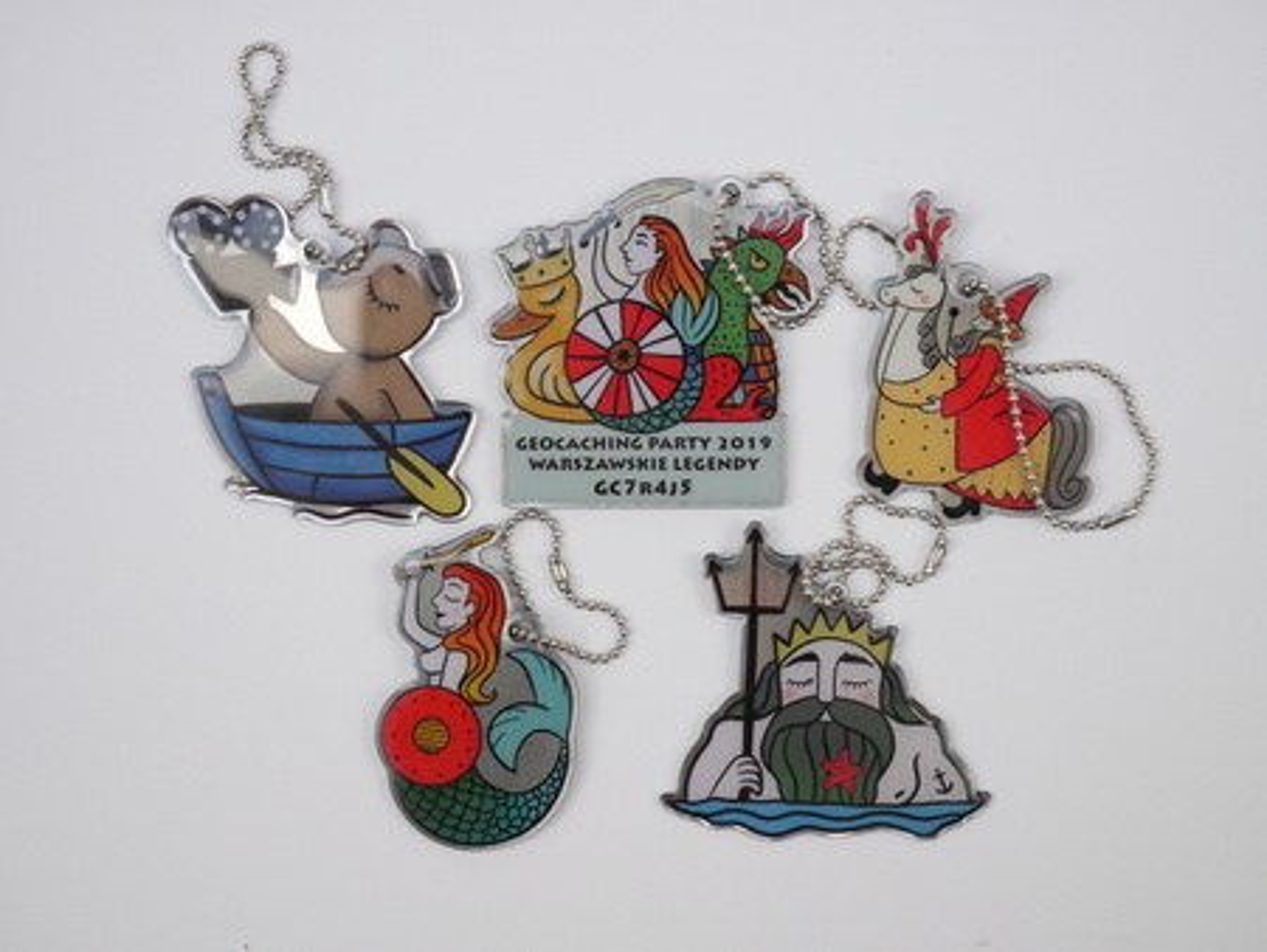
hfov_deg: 27.0
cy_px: 476
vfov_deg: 20.5
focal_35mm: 72
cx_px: 634
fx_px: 2637
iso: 3200
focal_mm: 36
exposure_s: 1/1000
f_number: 5.6
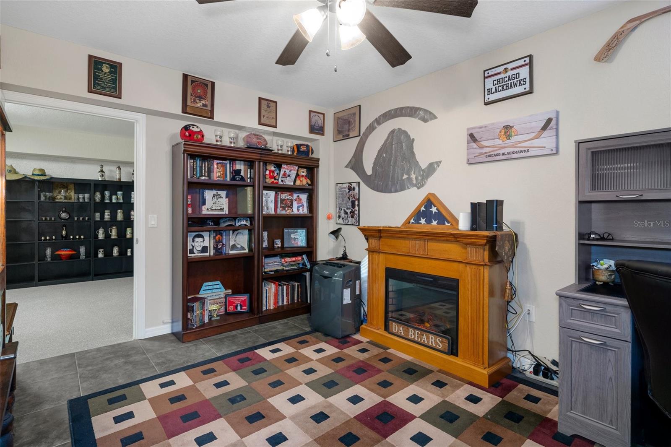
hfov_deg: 93.3
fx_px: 317
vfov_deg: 70.4
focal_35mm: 17
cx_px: 336
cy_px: 224
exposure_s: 6
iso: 320
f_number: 8
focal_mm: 17
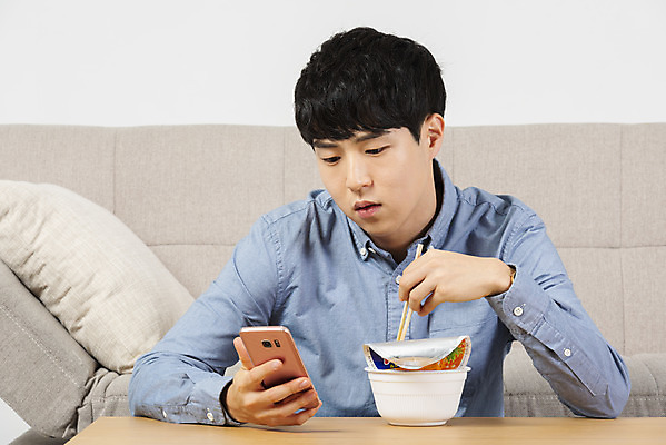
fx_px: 2869
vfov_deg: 8.9
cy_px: 222
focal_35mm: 155
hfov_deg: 13.2
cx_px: 333
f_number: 11
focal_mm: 155
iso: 100
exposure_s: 1/125
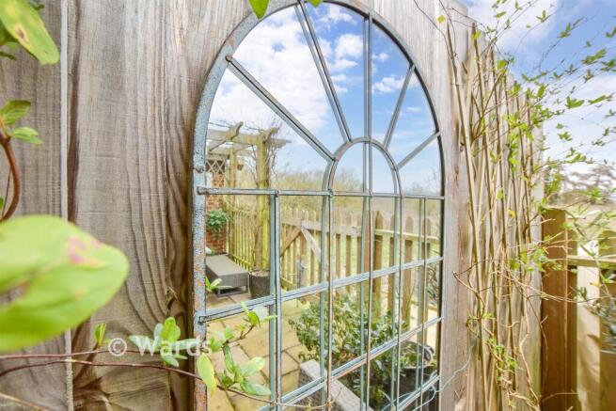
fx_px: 257
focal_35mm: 15
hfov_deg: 100.4
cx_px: 308
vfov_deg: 77.4
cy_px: 206
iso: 320
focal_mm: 10
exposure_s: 1/100
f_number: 8
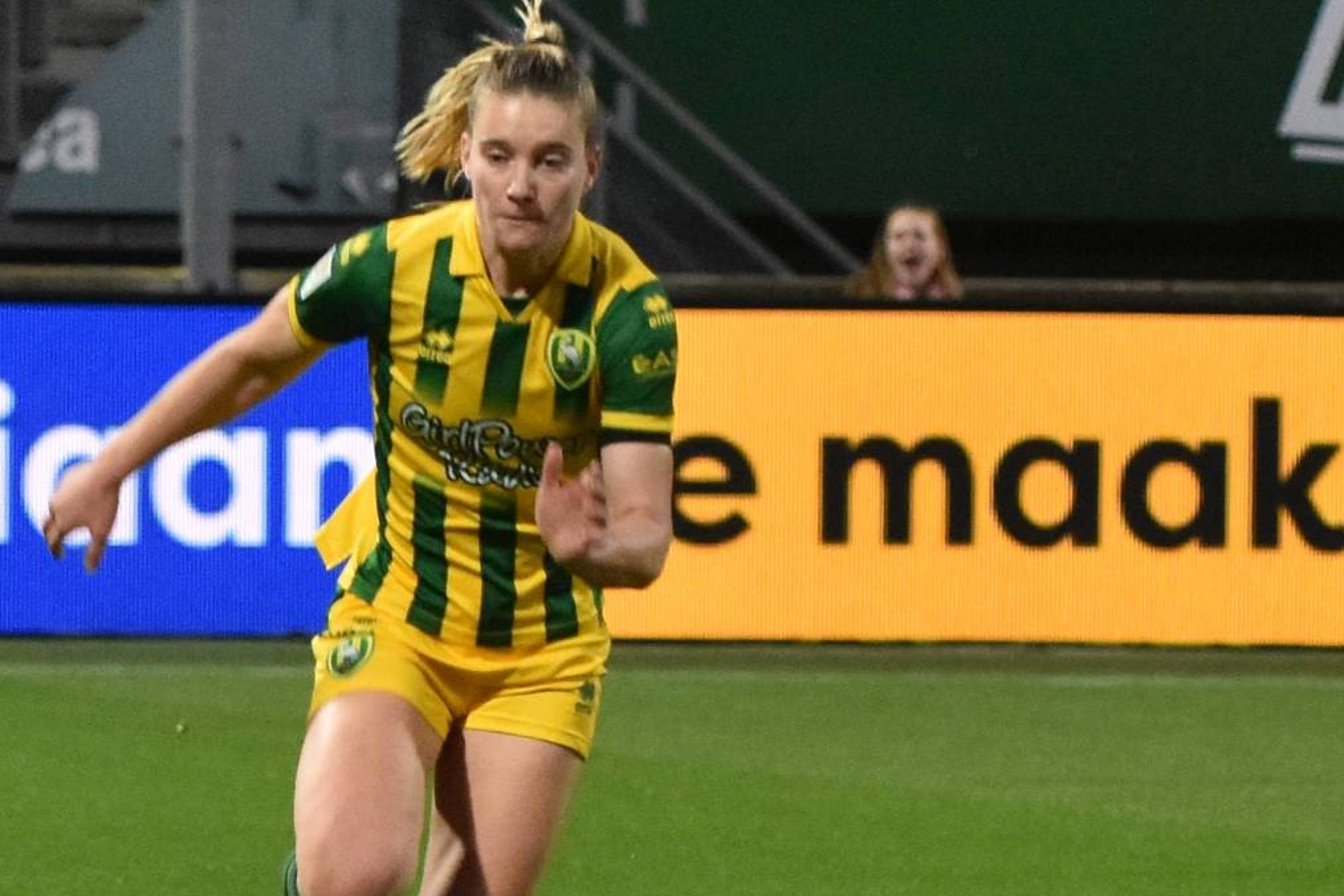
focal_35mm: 355
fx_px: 13250
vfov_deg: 3.9
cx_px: 138
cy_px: 651
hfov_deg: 5.8
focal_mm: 125
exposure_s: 1/500
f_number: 3.2
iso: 2000
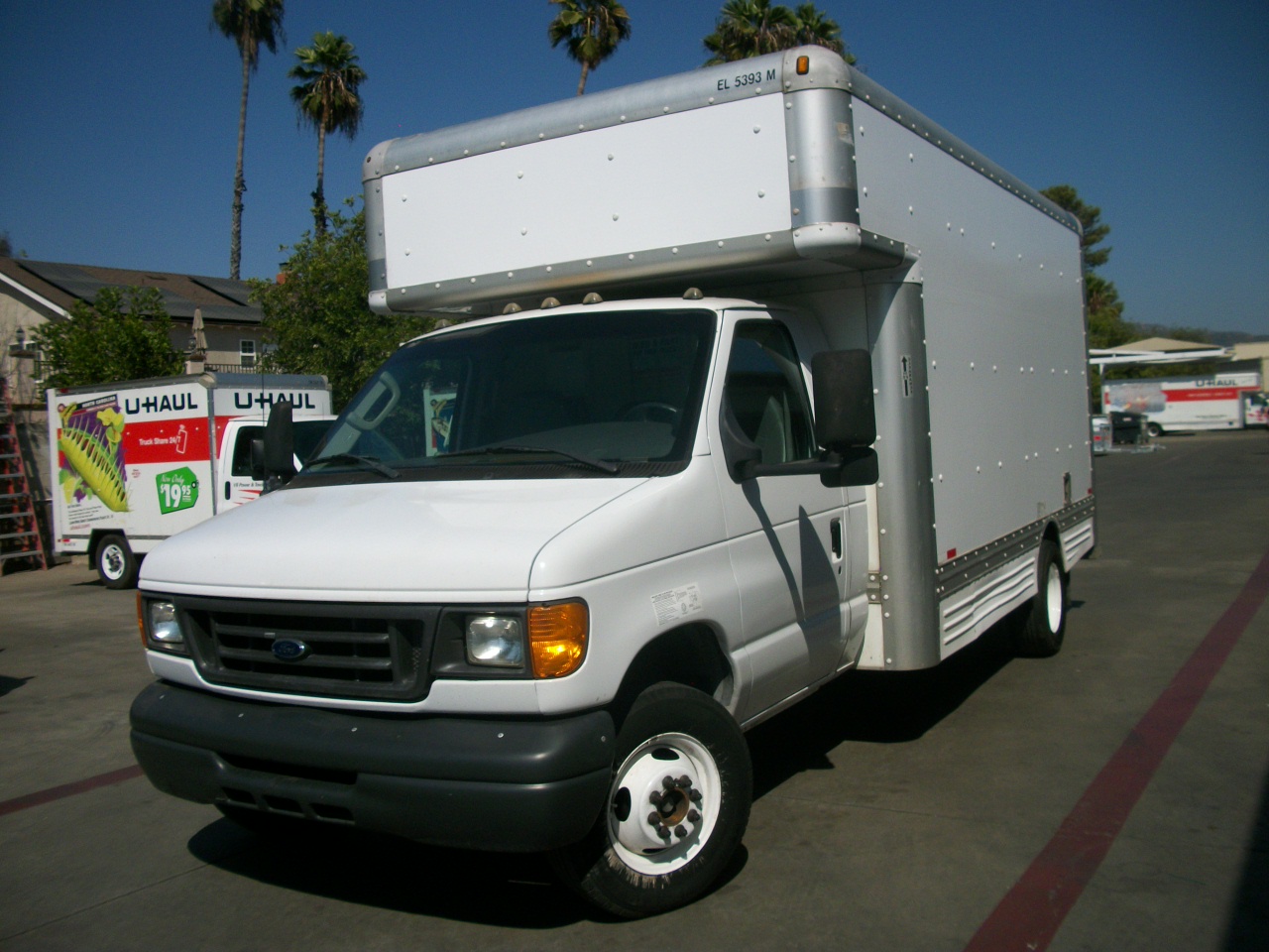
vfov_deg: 44.2
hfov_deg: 56.8
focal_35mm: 32
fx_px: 1173
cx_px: 634
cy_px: 476
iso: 80
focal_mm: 5.7
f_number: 8.8
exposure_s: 1/500
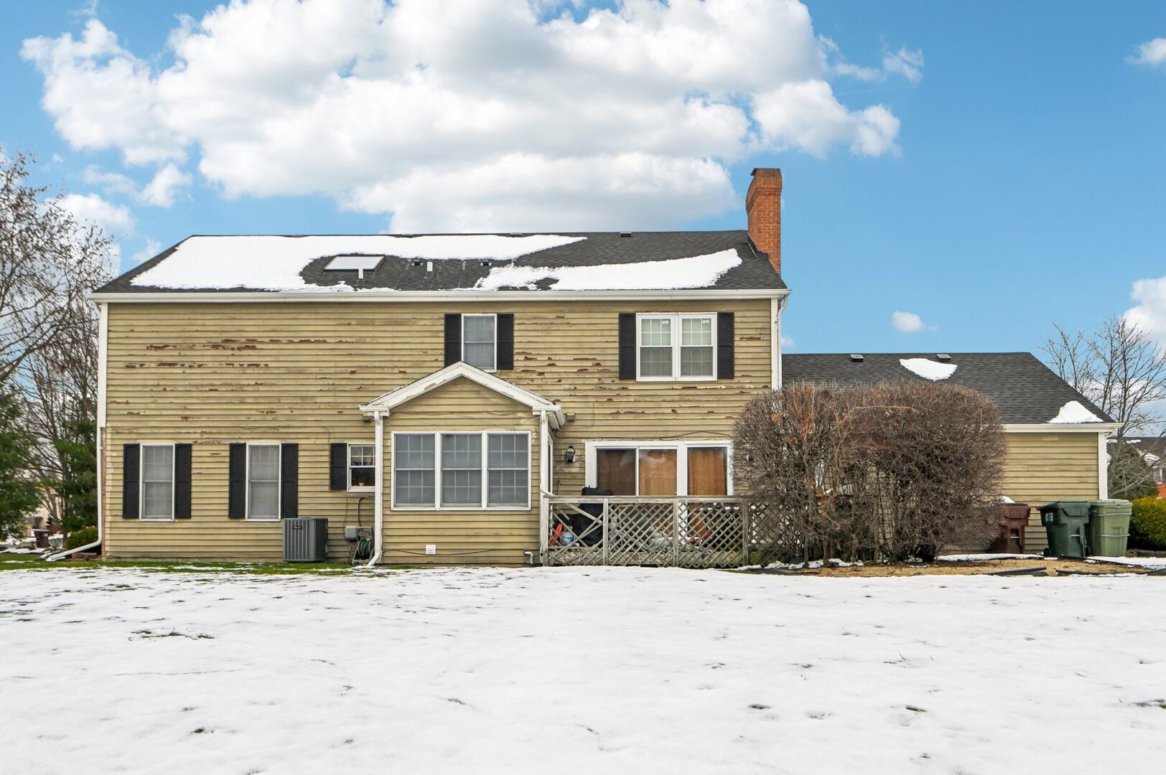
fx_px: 841
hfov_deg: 69.4
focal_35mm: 26
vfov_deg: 49.5
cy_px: 388
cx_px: 583
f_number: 13
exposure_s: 1/40
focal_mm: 26
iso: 400
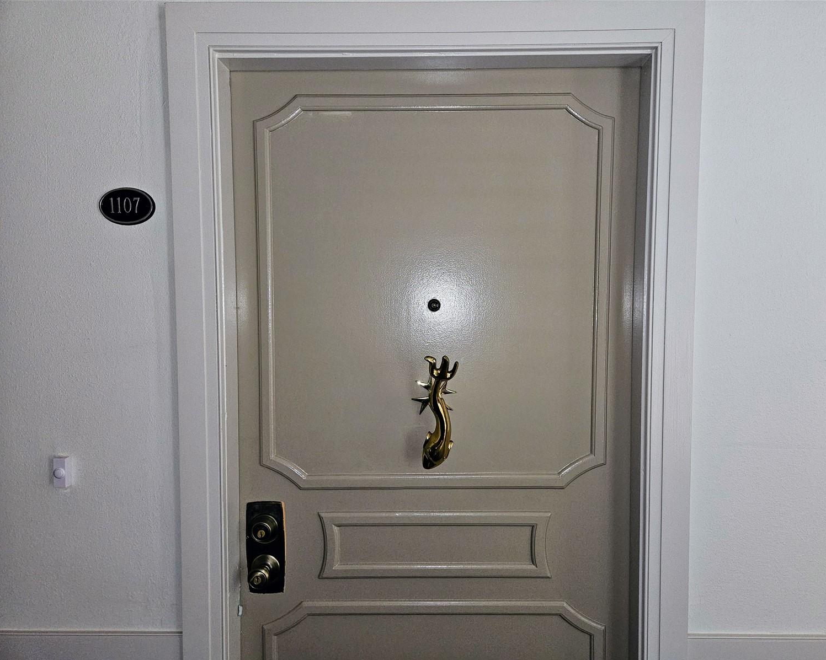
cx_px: 439
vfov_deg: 58.8
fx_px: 587
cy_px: 330
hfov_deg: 70.2
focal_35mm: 24
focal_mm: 5.4
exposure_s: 1/60
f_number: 1.8
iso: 125
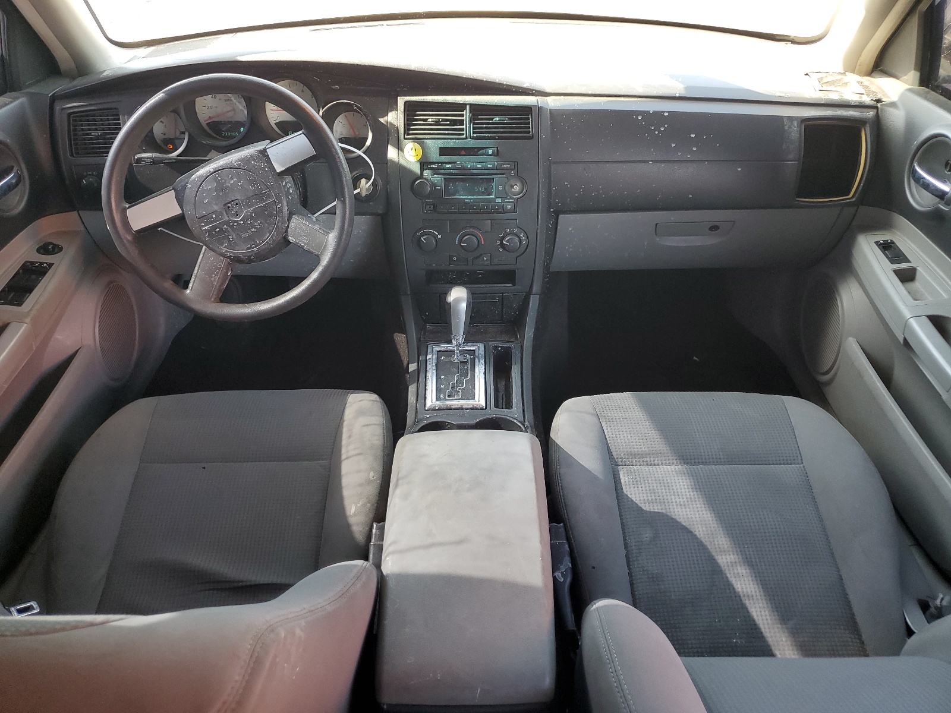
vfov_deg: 53.1
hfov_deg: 67.3
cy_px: 356
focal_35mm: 26
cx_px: 476
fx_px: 714
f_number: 1.5
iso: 80
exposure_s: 1/120
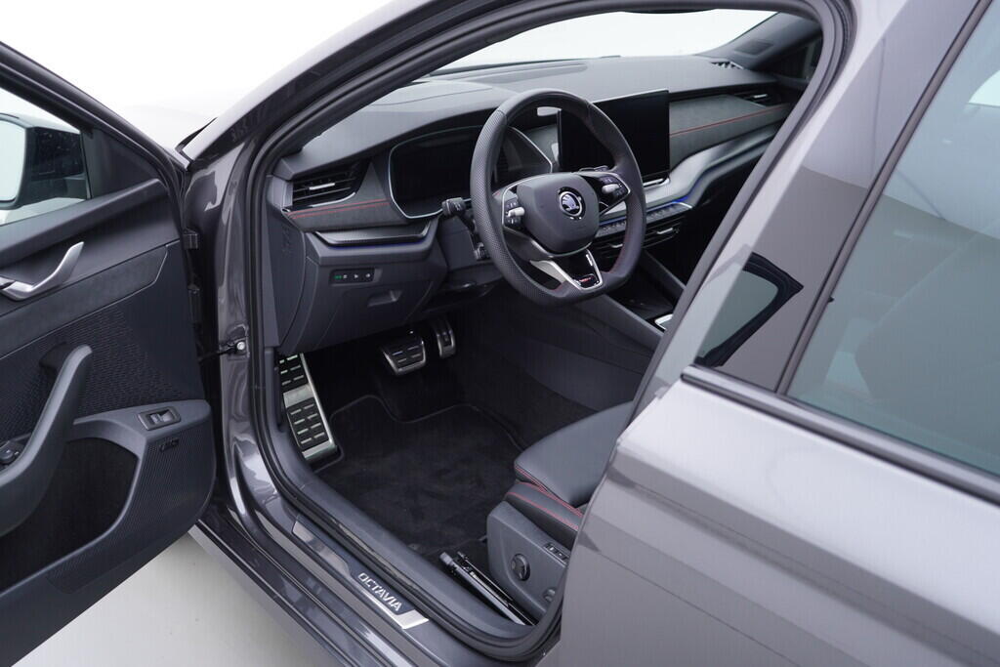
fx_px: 1000
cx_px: 500
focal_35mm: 36
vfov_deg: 36.9
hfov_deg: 53.1
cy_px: 334
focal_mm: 24
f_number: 2.8
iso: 160
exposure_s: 1/40
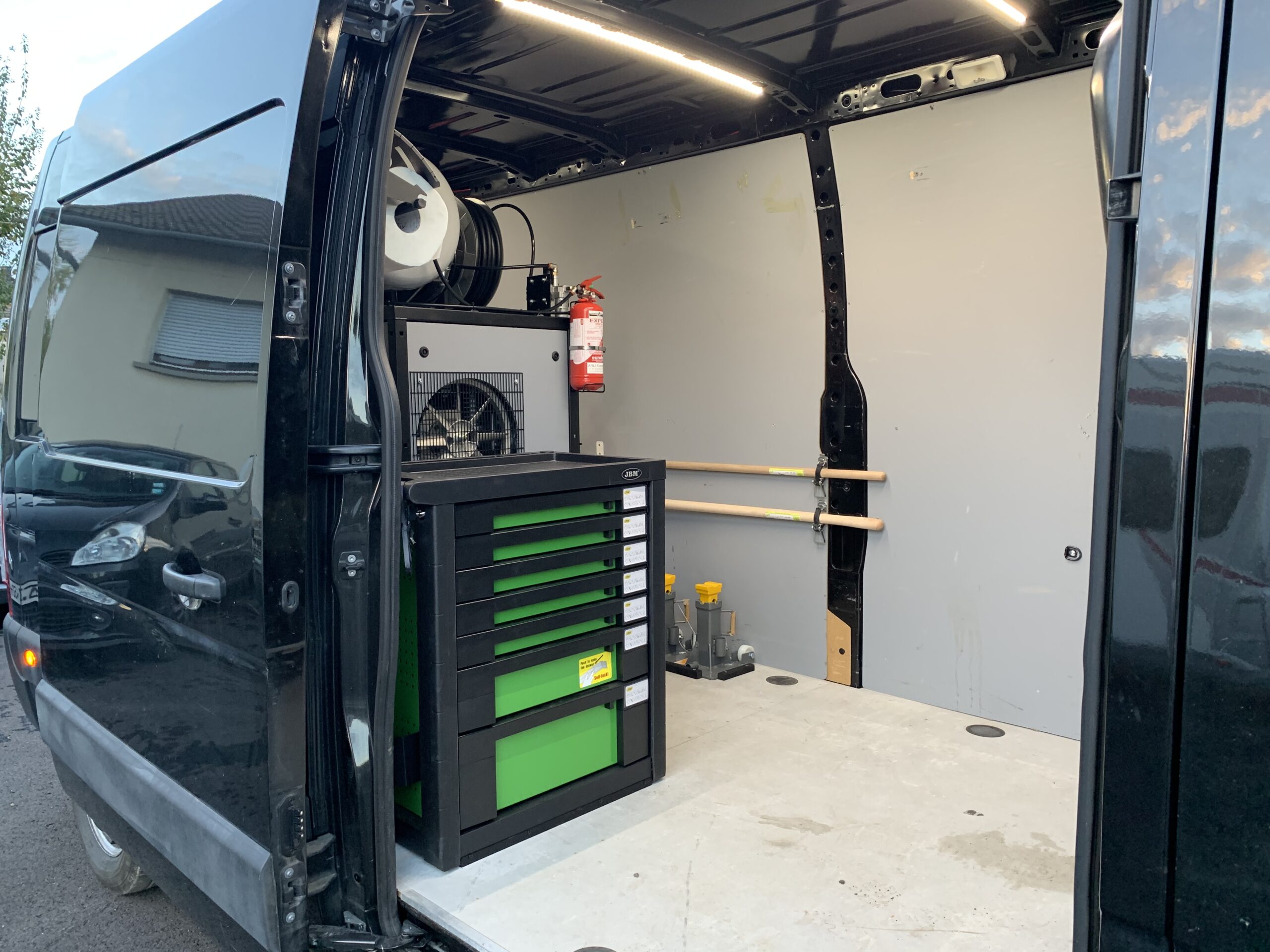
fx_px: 954
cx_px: 635
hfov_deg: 67.3
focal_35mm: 26
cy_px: 476
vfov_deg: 53.1
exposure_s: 1/60
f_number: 1.8
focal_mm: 4.25
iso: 125
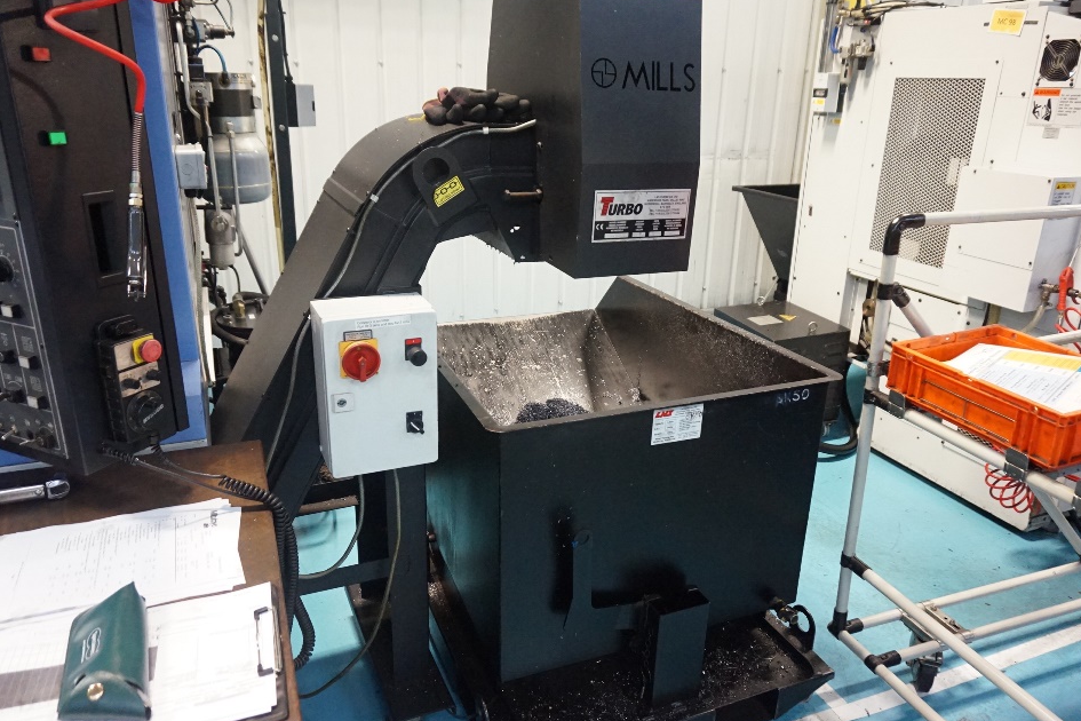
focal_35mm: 26
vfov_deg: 49.6
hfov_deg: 69.4
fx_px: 781
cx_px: 547
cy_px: 365
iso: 3200
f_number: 3.5
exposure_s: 1/100
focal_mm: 16
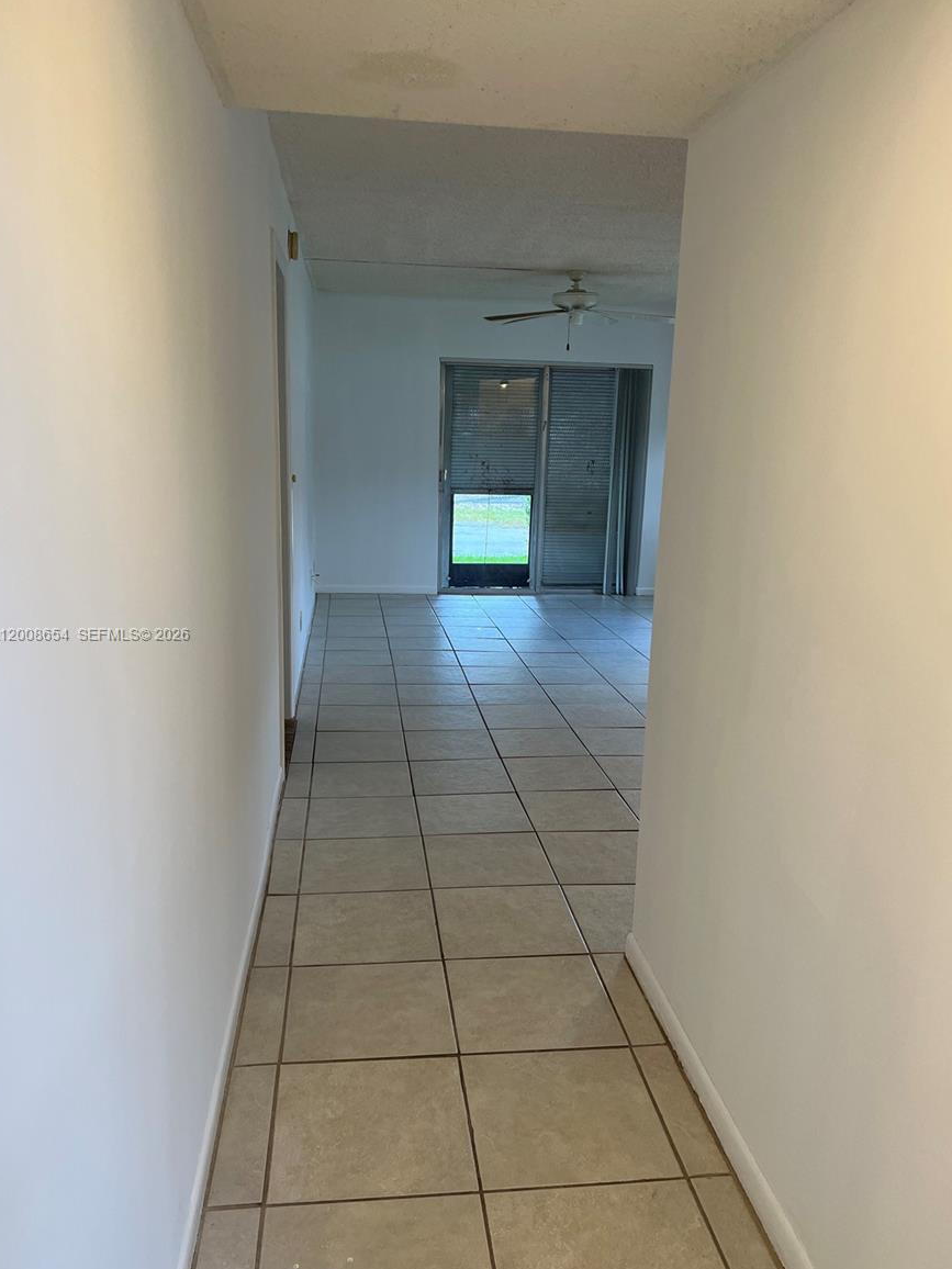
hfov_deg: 51.4
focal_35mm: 27
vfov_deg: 65.3
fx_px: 990
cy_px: 636
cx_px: 480
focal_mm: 5.7
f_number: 1.5
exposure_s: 1/120
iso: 125
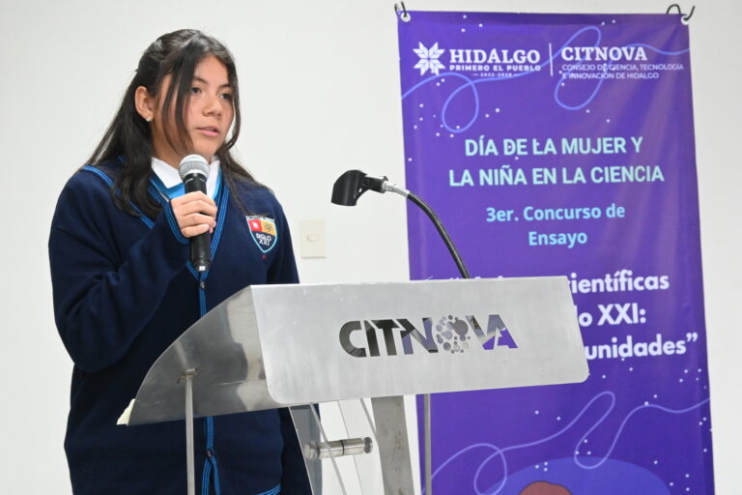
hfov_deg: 29.9
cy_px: 248
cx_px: 371
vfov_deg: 20.2
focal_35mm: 68
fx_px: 1391
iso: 3200
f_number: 6
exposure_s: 1/60
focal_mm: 45
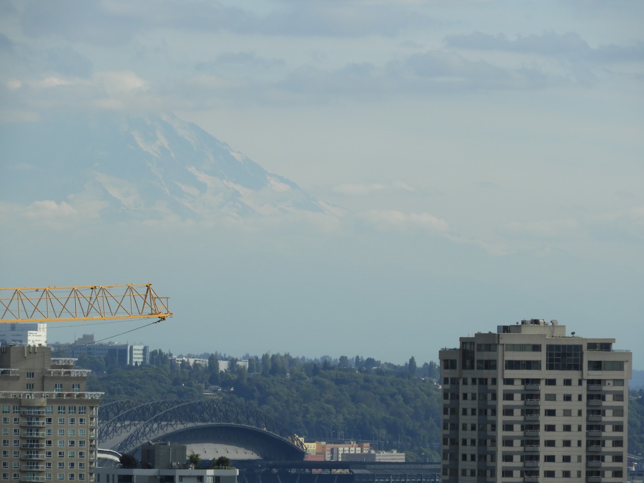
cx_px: 322
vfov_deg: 3.7
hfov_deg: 4.9
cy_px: 241
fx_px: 7460
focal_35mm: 401
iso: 100
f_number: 5.6
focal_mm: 71.7
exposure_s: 1/800
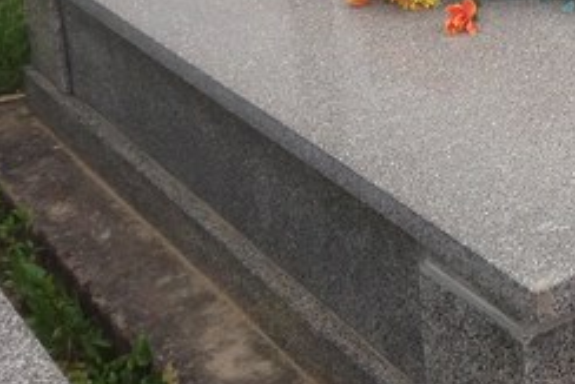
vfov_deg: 14.6
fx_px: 1438
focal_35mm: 90
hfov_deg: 21.5
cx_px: 620
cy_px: -101
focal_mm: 4.12
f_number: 2.4
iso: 50
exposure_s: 1/596
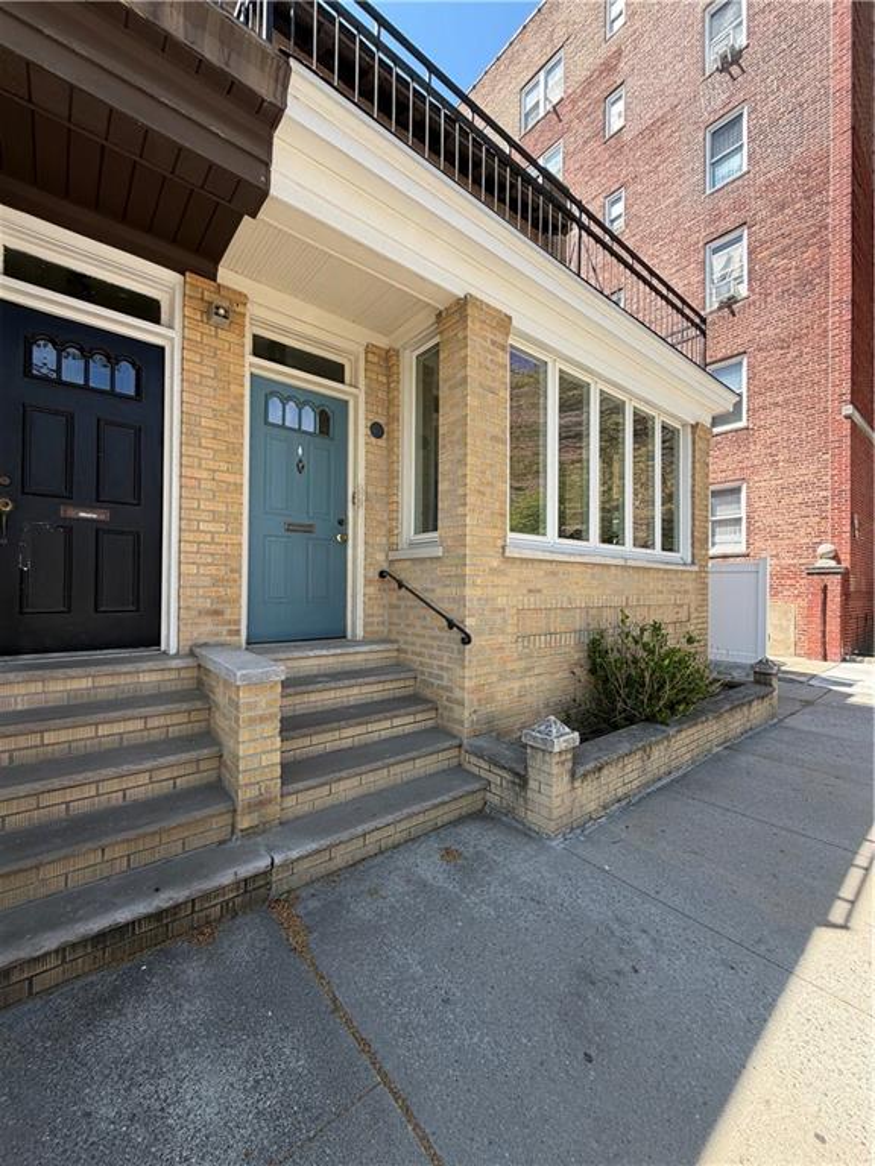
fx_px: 472
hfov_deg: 85.7
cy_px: 583
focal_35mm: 14
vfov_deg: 102.1
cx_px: 438
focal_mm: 2.22
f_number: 2.2
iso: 50
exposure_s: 1/502
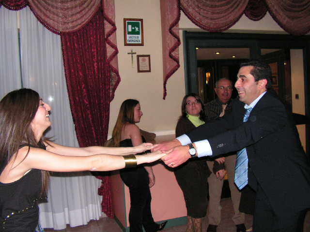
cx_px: 155
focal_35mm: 36
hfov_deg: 51.4
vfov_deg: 39.7
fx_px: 322
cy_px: 116
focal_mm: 6
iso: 200
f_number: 3.2
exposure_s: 1/40
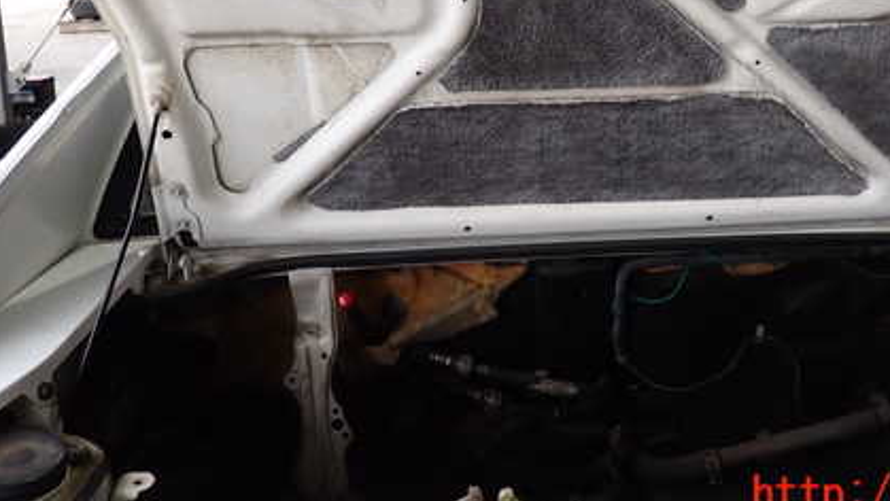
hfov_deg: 50.6
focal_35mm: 39
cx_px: 595
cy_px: 45
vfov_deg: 29.2
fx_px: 921
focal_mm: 4.5
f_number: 2
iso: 160
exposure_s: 1/125
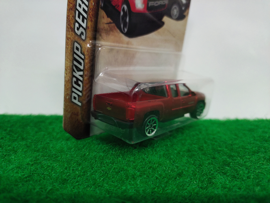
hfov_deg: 67.3
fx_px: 203
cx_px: 135
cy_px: 102
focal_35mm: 26
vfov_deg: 53.1
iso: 1198
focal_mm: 4.74
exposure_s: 1/50
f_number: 1.79
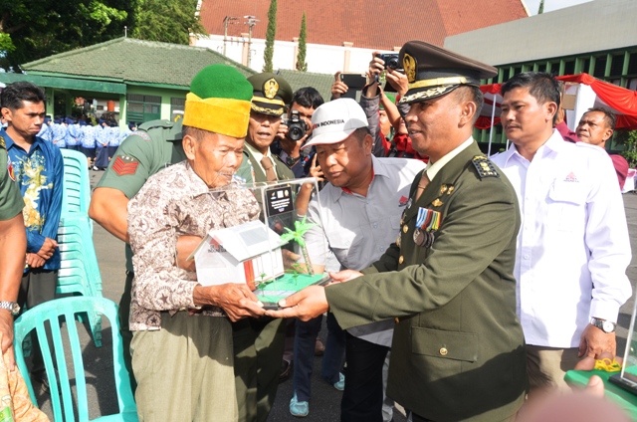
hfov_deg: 67.5
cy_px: 211
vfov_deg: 47.7
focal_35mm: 27
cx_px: 318
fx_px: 477
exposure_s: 1/125
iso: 100
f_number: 7.1
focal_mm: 18
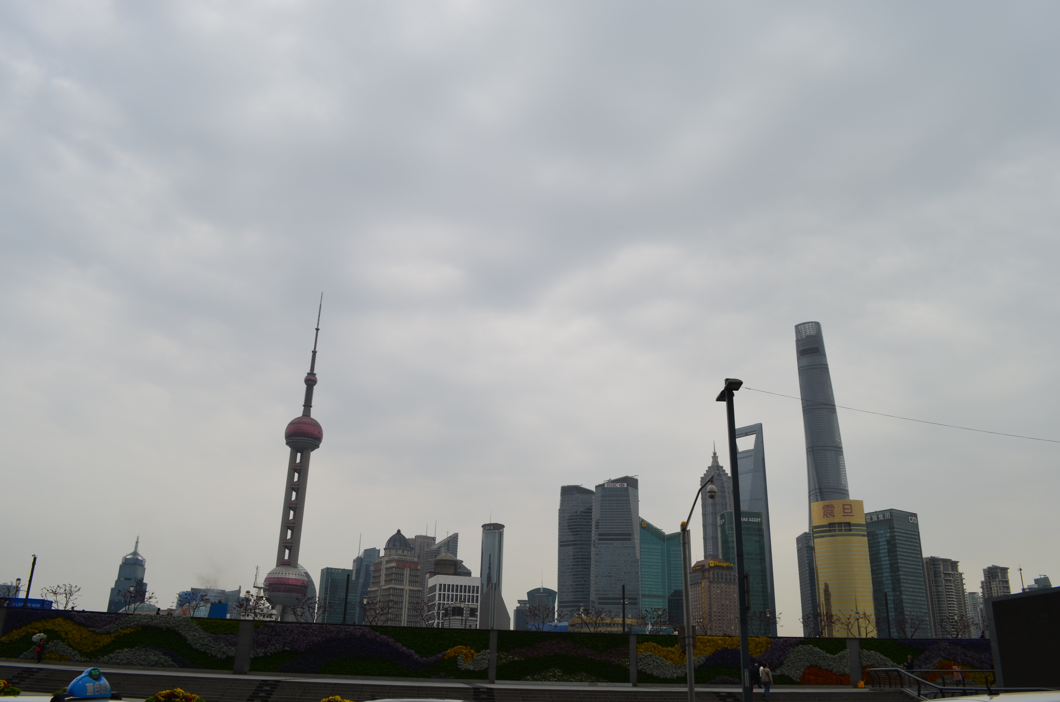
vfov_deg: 47.7
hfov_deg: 67.5
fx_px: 793
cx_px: 530
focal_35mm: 27
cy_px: 351
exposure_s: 1/160
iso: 100
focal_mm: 18
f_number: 11
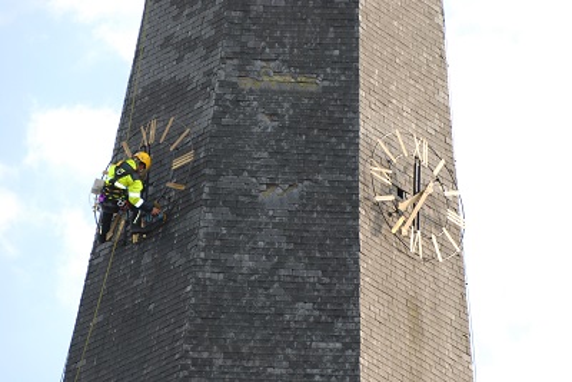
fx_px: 4291
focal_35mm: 270
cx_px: 286
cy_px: 191
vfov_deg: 5.1
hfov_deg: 7.6
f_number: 5.3
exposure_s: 1/125
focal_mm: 180
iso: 110
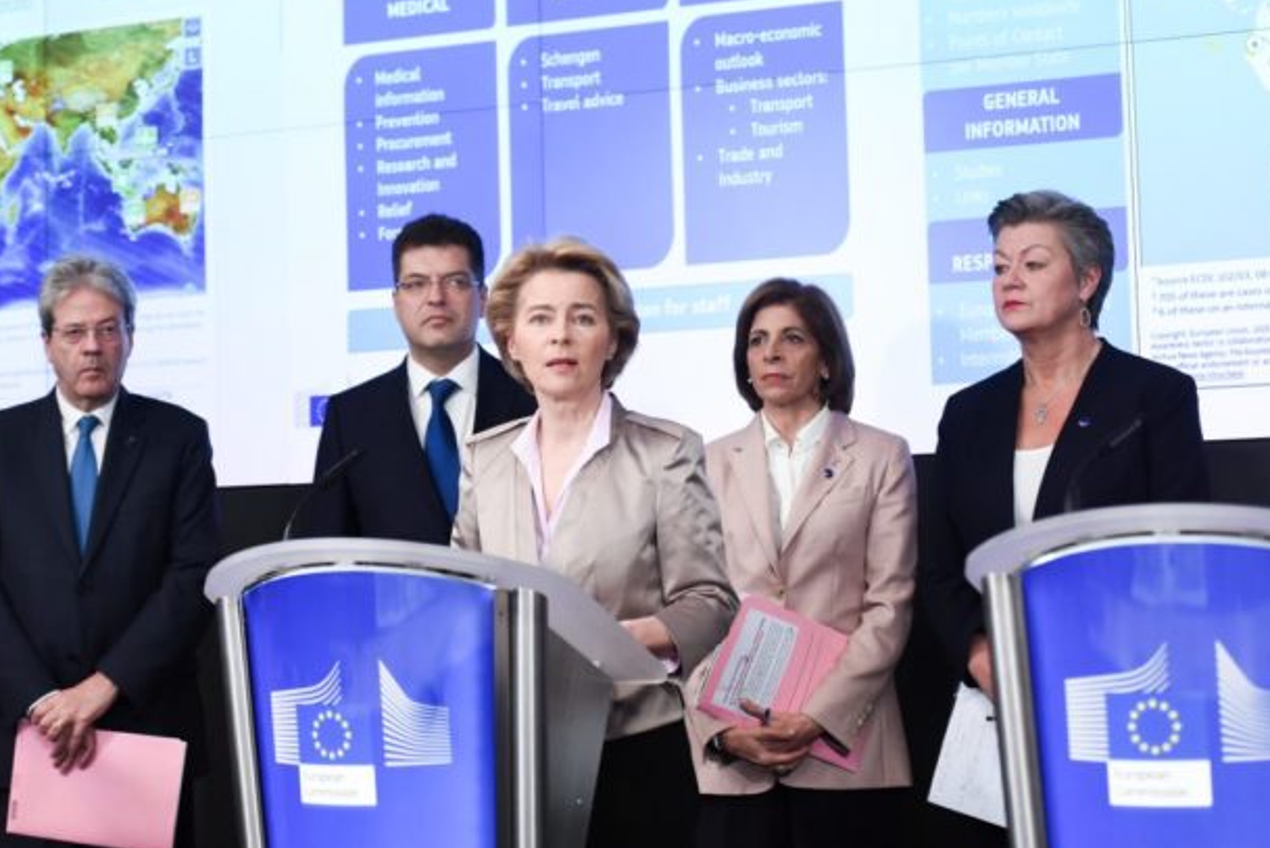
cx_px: 571
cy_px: 395
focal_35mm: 80
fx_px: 2824
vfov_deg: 17.1
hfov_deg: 25.3
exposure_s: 1/160
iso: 1600
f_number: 4
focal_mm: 70
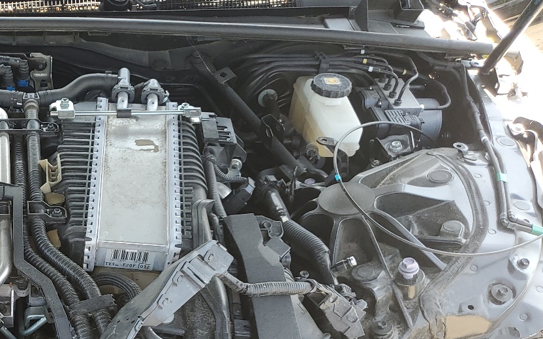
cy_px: 327
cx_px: 34
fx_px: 784
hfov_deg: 35.5
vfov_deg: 23.5
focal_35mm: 53
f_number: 1.5
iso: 50
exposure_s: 1/213
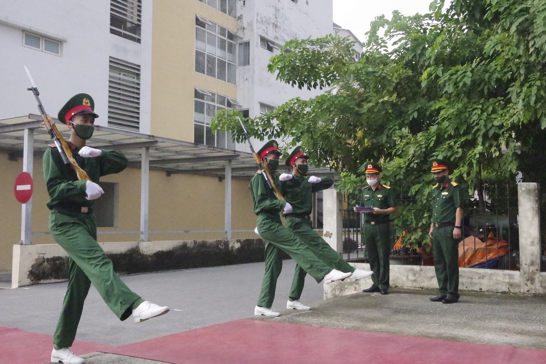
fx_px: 546
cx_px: 273
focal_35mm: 36
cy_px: 182
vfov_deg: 36.9
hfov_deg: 53.1
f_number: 13
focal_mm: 24
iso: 25600
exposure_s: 1/6000
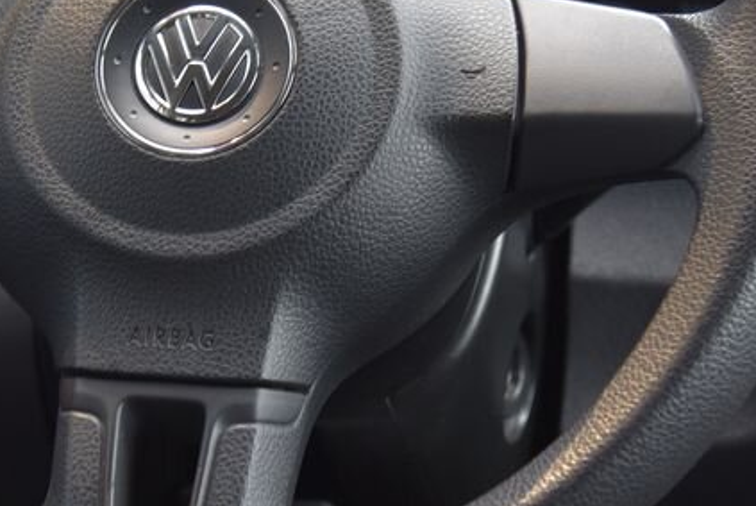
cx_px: 188
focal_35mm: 133
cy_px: 75
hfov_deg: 15.3
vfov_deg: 10.3
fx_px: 2796
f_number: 4
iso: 500
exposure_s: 1/10
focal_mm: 55
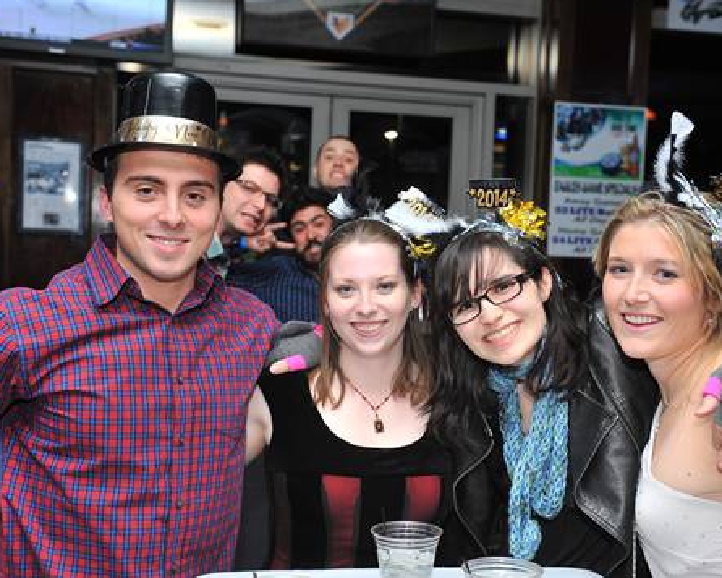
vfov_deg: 29.1
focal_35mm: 52
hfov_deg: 36.0
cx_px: 397
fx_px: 1111
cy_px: 285
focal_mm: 45
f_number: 5
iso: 1000
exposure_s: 1/100
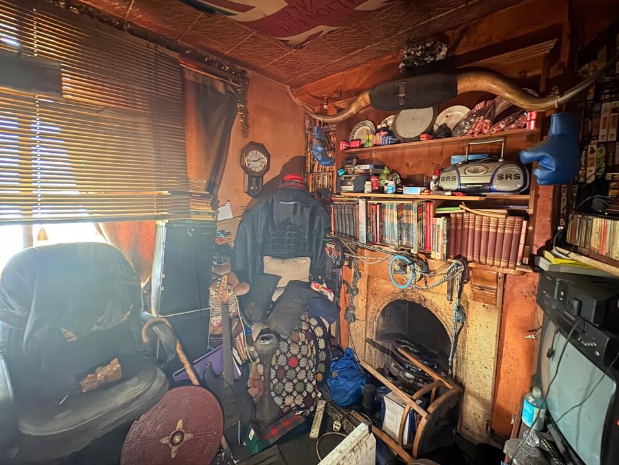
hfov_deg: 98.0
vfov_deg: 81.6
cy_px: 217
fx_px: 268
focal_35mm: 15
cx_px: 330
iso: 1250
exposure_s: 1/8
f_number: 2.2
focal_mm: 2.22
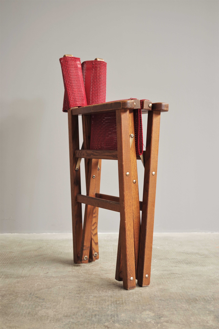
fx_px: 474
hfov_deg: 26.0
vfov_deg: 38.2
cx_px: 110
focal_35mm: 52
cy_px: 164
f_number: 4.5
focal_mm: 35
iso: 100
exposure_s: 1/6
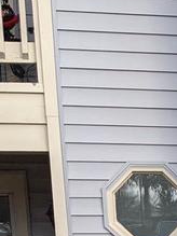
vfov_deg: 13.3
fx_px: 908
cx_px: 368
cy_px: 433
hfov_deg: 10.2
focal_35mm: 133
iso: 64
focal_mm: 4.38
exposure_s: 1/1462
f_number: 1.73
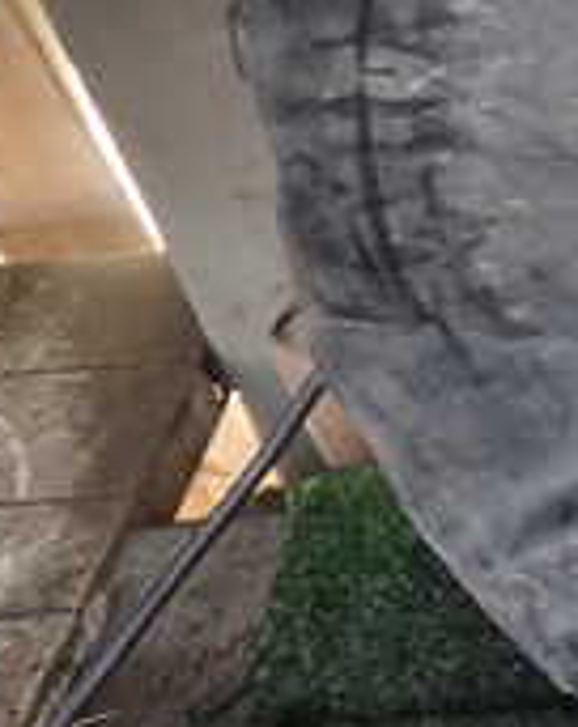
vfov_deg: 18.2
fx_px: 2210
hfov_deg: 13.0
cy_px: 0
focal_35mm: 103
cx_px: 1143
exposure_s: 1/60
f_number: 2.3
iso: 160
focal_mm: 5.4
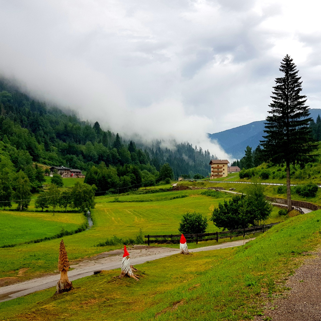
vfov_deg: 42.7
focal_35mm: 39
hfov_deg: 42.8
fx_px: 409
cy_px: 184
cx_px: 178
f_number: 1.7
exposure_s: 1/1524
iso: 40
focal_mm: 4.3
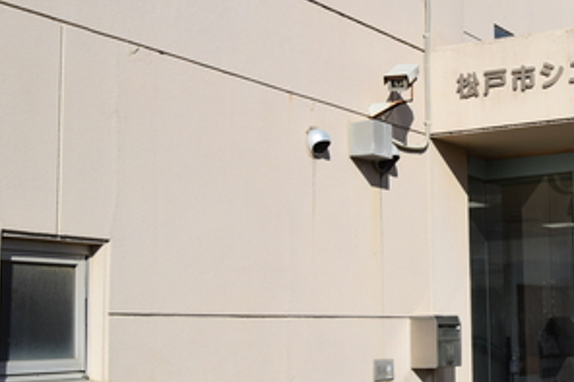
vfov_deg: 20.3
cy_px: 175
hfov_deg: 28.4
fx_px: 1068
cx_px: 562
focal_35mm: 67
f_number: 11
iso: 200
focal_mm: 22
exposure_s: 1/500
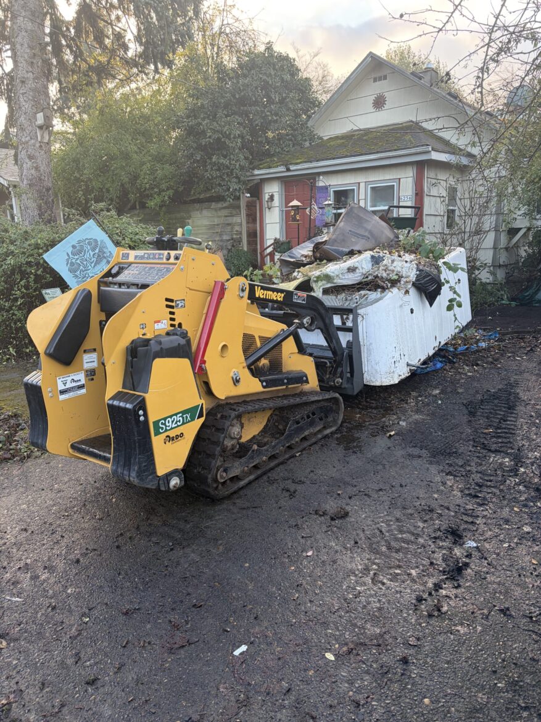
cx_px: 270
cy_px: 361
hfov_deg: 53.1
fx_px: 542
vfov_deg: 67.3
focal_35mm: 26
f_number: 1.6
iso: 50
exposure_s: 1/122
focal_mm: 5.96
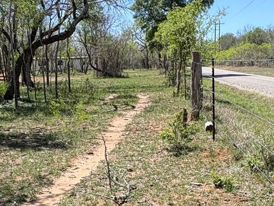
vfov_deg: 27.8
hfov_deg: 37.4
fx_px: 404
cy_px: 176
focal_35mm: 51
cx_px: 154
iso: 40
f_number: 2.2
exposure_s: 1/1126
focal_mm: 2.22
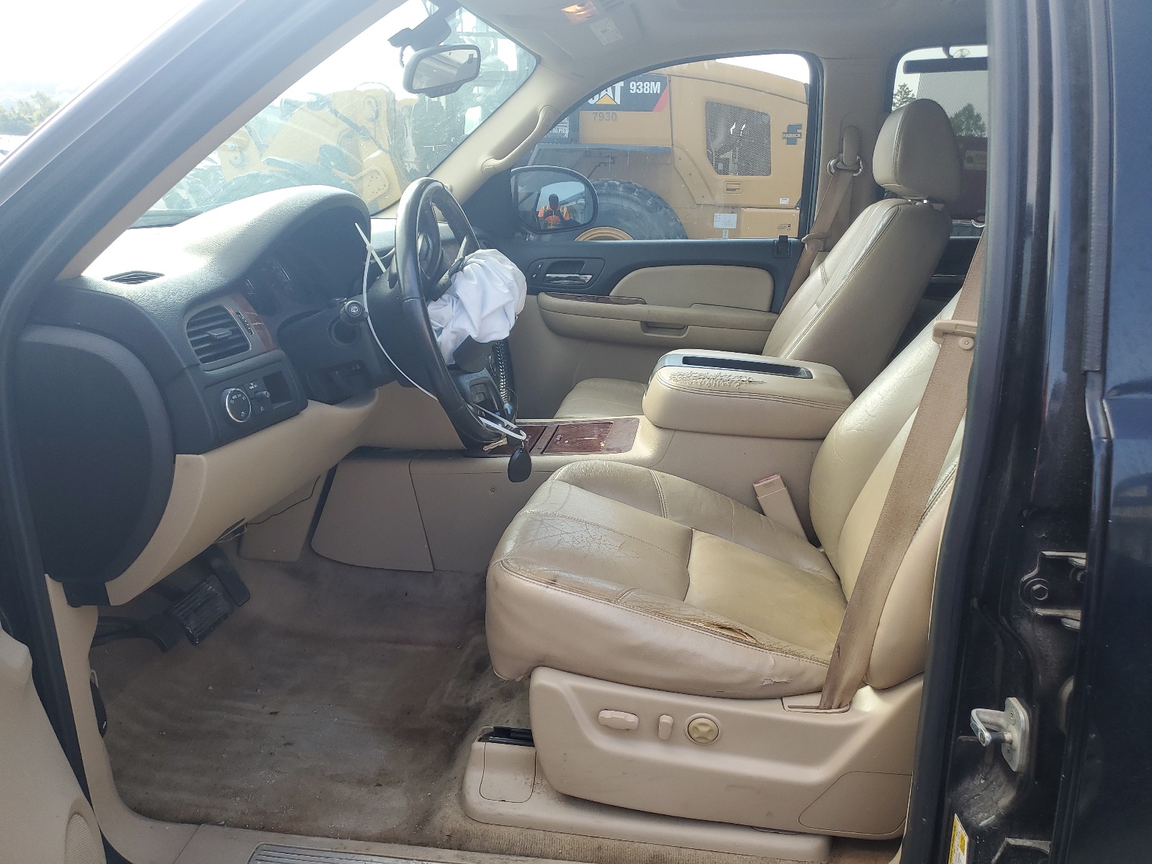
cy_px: 432
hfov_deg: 67.3
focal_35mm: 26
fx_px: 865
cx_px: 576
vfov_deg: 53.1
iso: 50
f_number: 1.5
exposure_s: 1/400
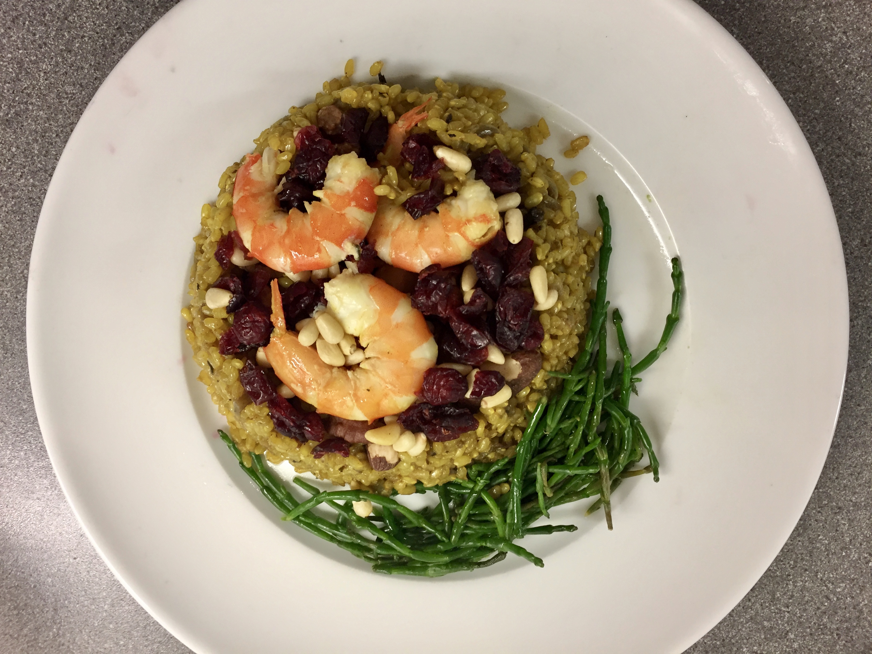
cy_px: 327
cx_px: 436
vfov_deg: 48.2
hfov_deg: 61.7
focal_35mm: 29
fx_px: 731
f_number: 2.2
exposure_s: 1/33
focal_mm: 4.15
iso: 64
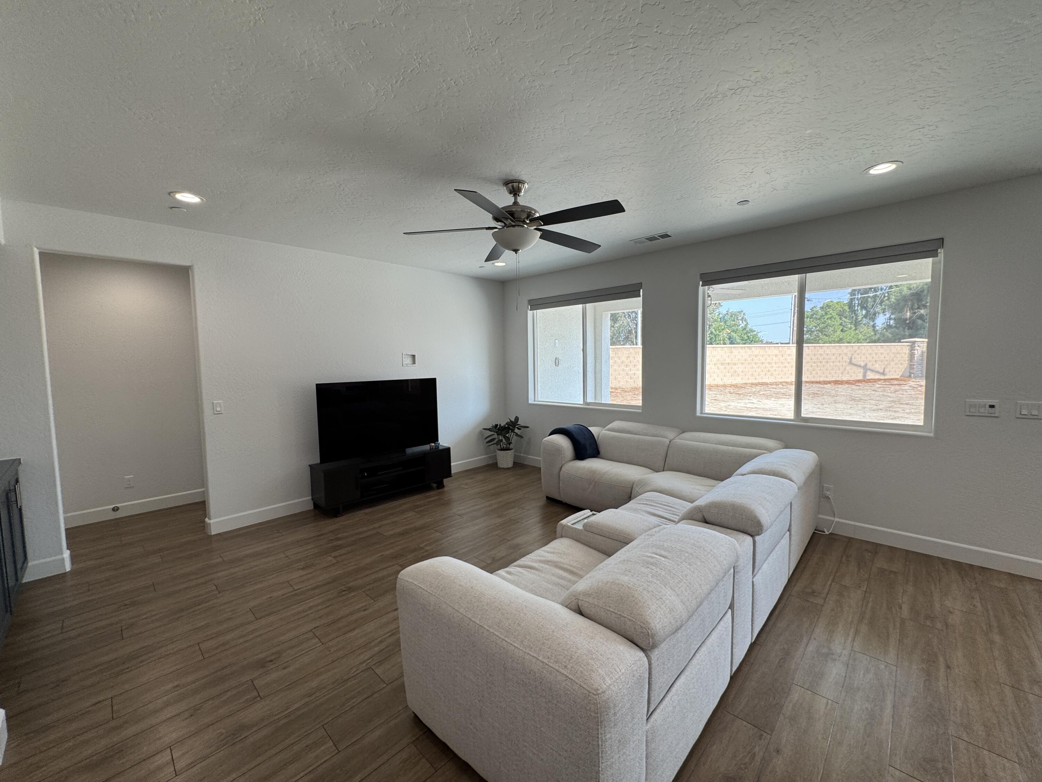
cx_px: 521
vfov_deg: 85.7
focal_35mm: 14
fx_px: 421
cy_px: 391
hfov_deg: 102.1
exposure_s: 1/120
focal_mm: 2.22
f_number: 2.2
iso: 64
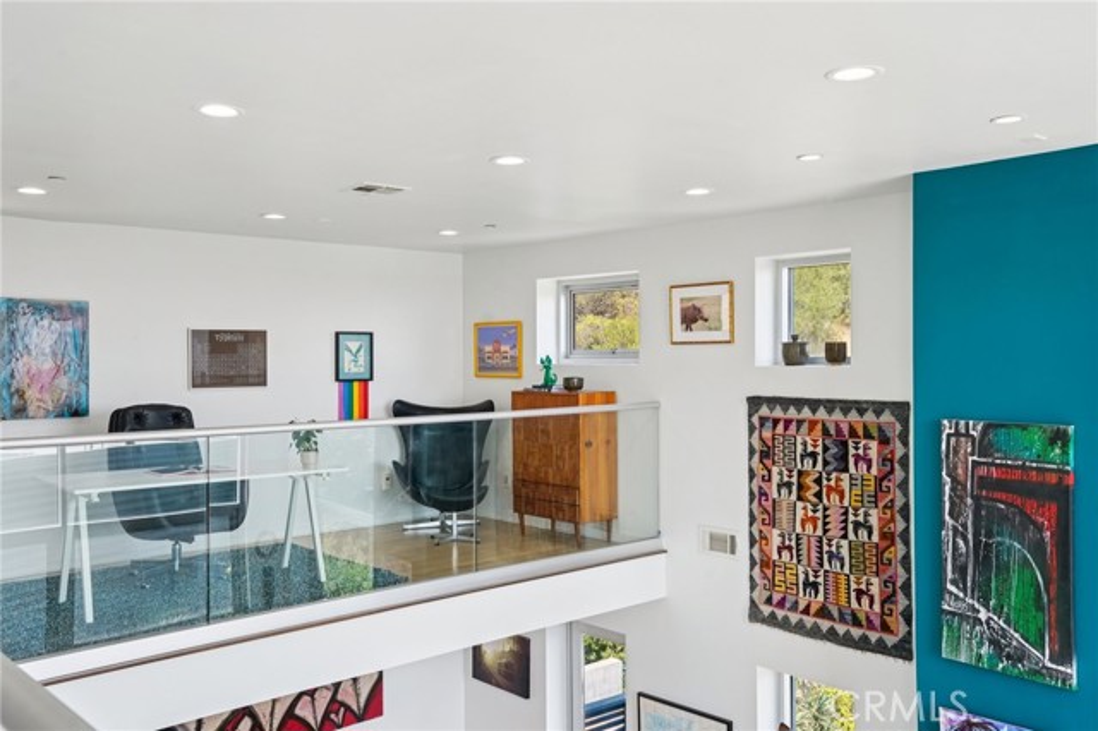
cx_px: 549
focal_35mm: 32
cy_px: 366
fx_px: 975
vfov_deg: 41.1
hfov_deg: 58.7
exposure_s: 1/60
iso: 400
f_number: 8
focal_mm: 32
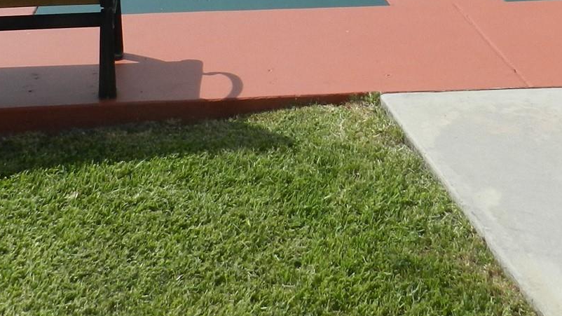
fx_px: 954
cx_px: 284
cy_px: -111
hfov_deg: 32.8
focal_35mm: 64
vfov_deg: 17.5
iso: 160
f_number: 4.5
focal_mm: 4
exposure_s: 1/1000
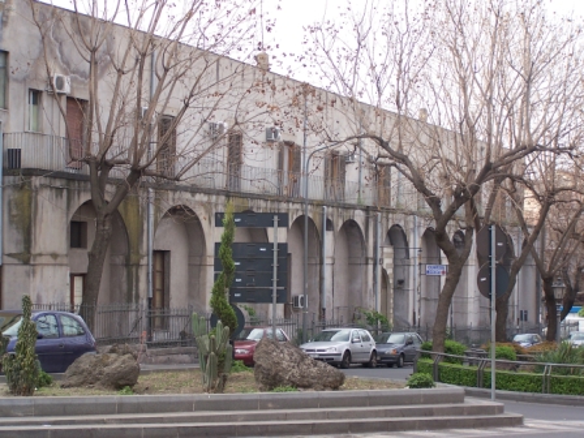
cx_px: 292
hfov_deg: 26.0
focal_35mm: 75
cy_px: 219
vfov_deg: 19.6
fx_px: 1265
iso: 80
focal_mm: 12.4
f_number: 3.2
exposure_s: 1/180
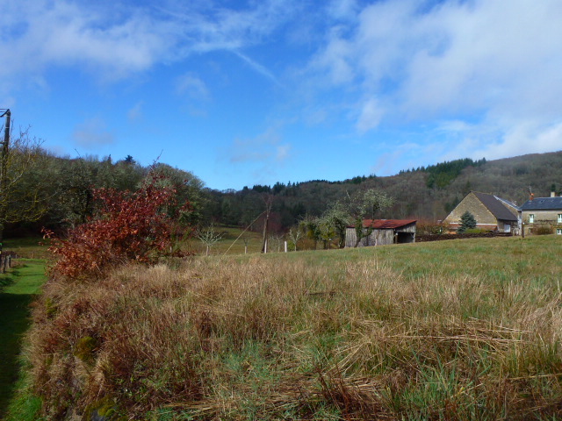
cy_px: 210
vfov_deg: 54.9
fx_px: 406
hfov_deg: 69.4
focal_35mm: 25
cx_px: 281
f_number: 4
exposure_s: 1/800
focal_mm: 4.3
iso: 100
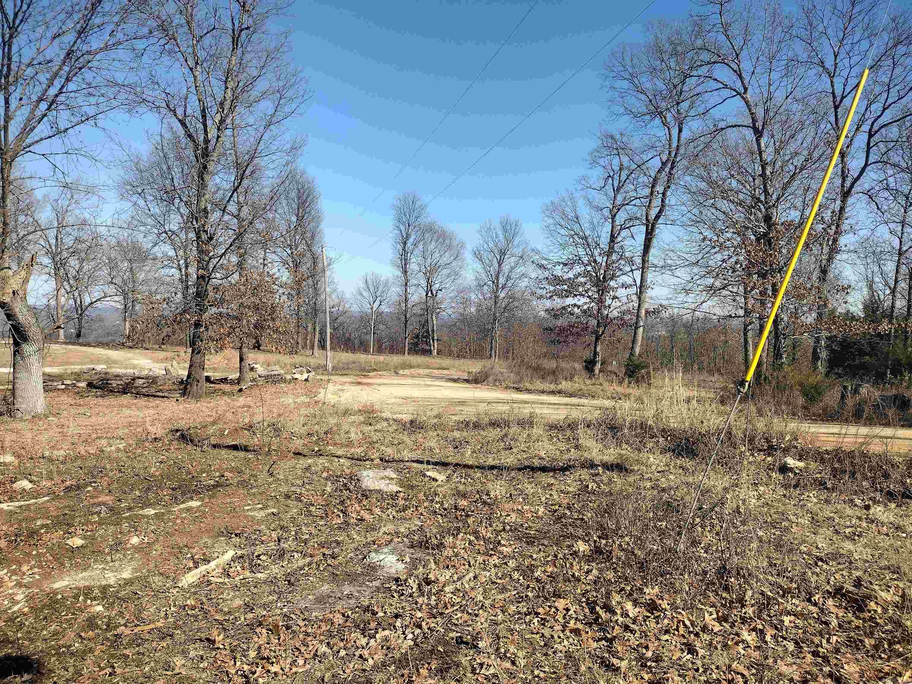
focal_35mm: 27
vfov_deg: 51.4
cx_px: 456
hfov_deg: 65.3
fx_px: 711
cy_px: 342
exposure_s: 1/1442
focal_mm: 4.71
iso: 100
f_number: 1.7
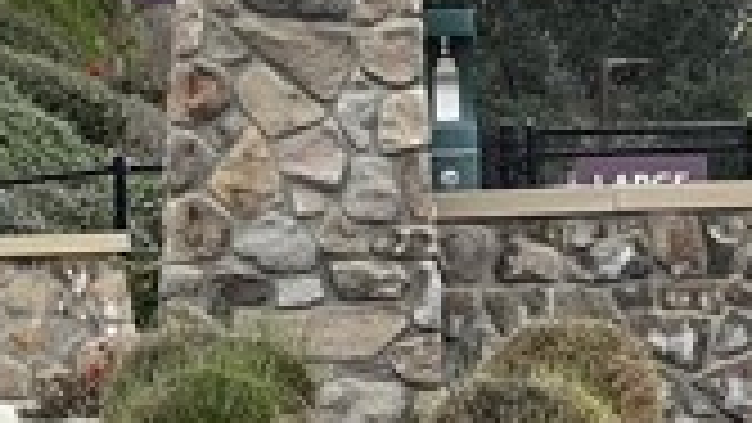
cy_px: 364
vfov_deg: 3.8
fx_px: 6422
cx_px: 446
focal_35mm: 322
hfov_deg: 6.7
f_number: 2.8
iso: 40
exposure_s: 1/99
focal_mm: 9
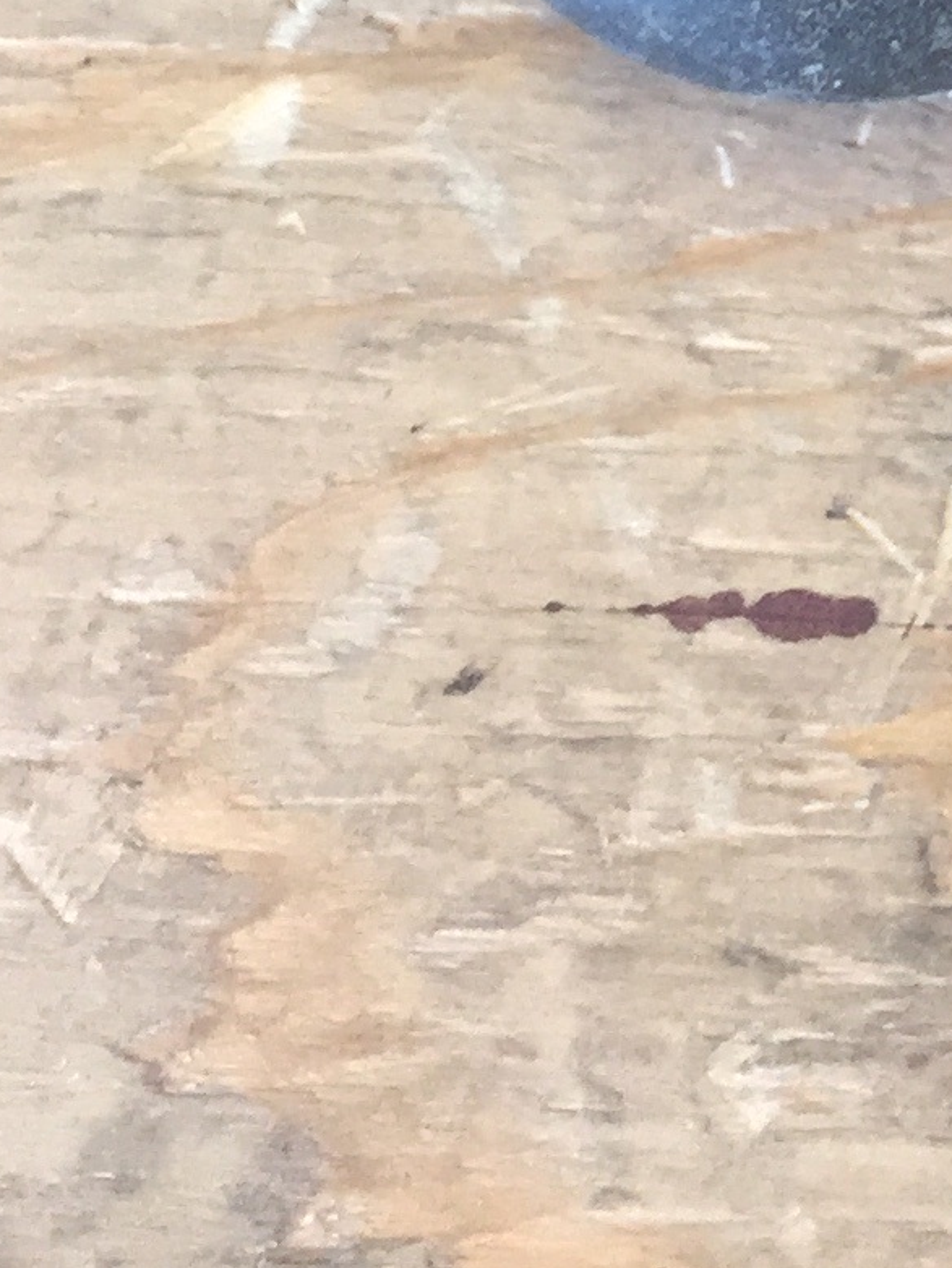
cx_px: 1585
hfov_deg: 11.5
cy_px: -840
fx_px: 4435
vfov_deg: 14.7
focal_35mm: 121
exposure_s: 1/30
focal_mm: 4.15
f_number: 2.2
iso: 100
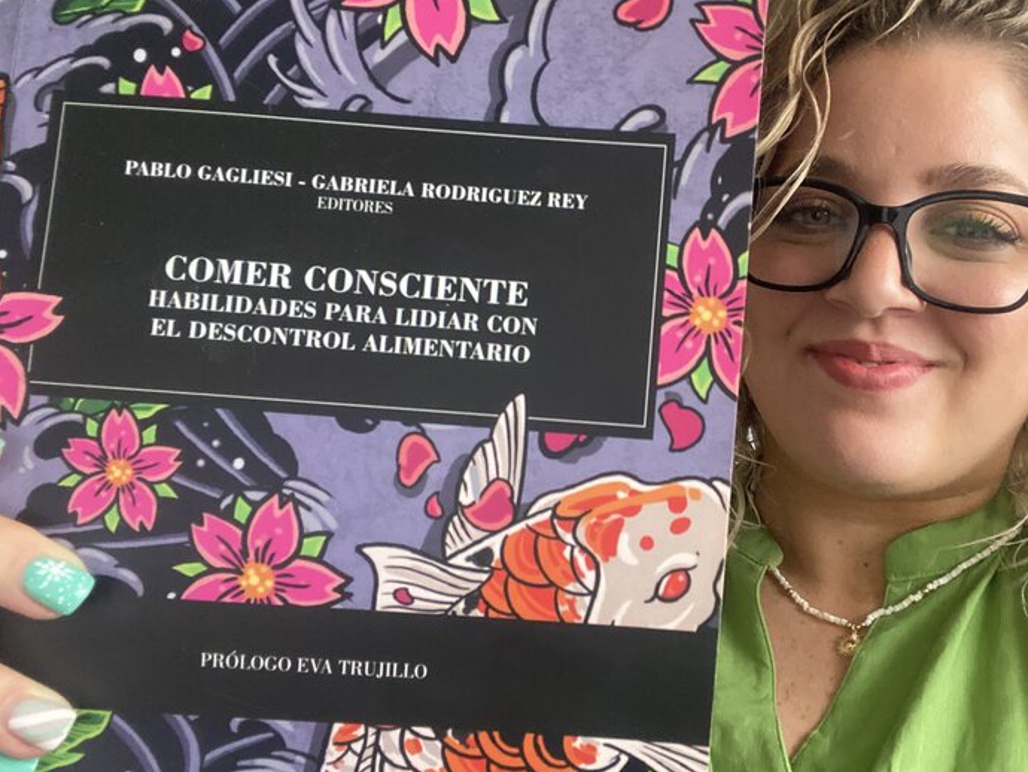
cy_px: 376
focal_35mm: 30
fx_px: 891
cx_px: 644
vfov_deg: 46.8
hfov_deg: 59.2
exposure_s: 1/43
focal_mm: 2.71
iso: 400
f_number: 2.2
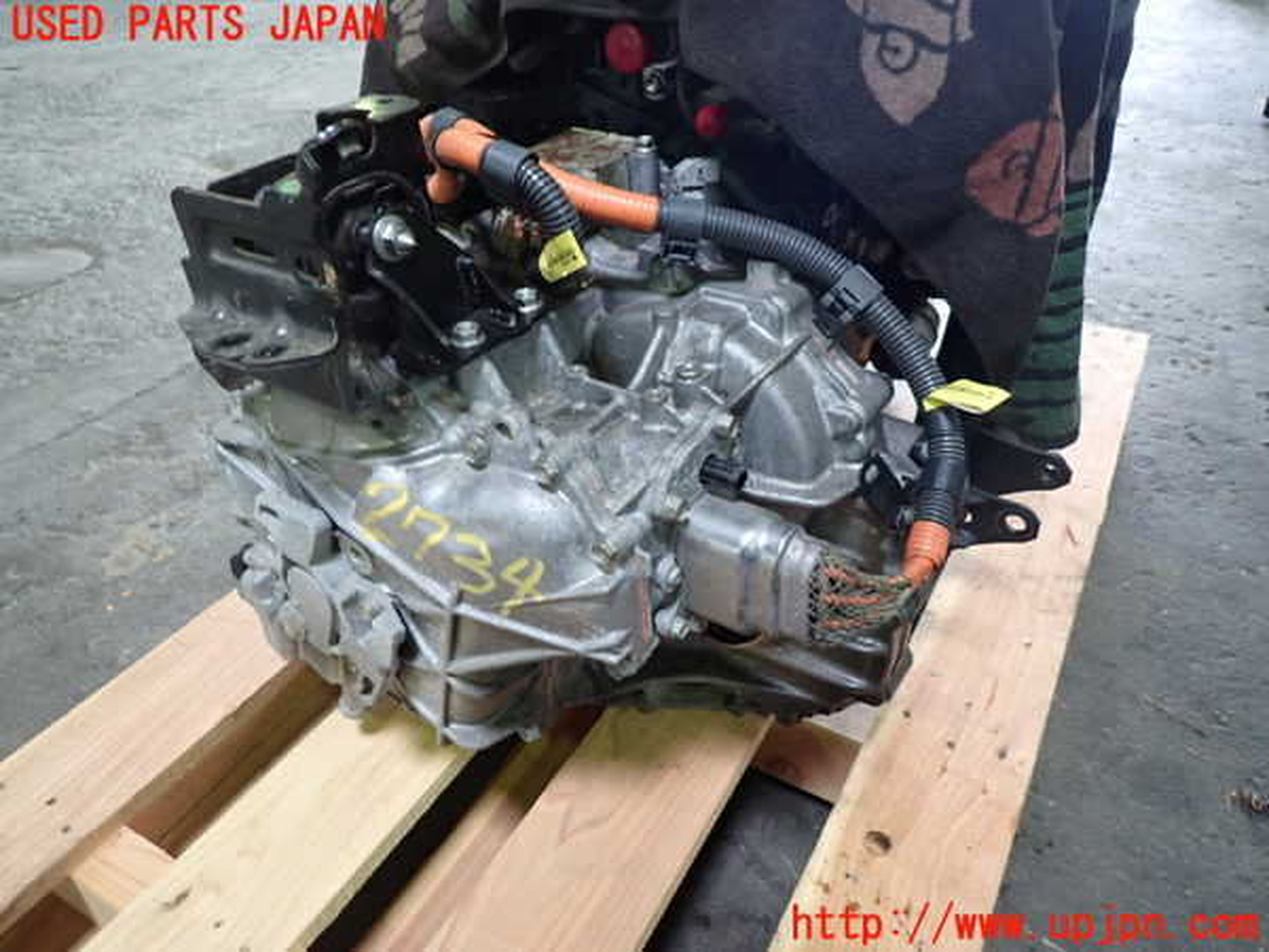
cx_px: 634
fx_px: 916
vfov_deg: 54.9
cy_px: 476
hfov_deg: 69.4
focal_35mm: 25
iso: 200
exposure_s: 1/30
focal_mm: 4.5
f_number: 2
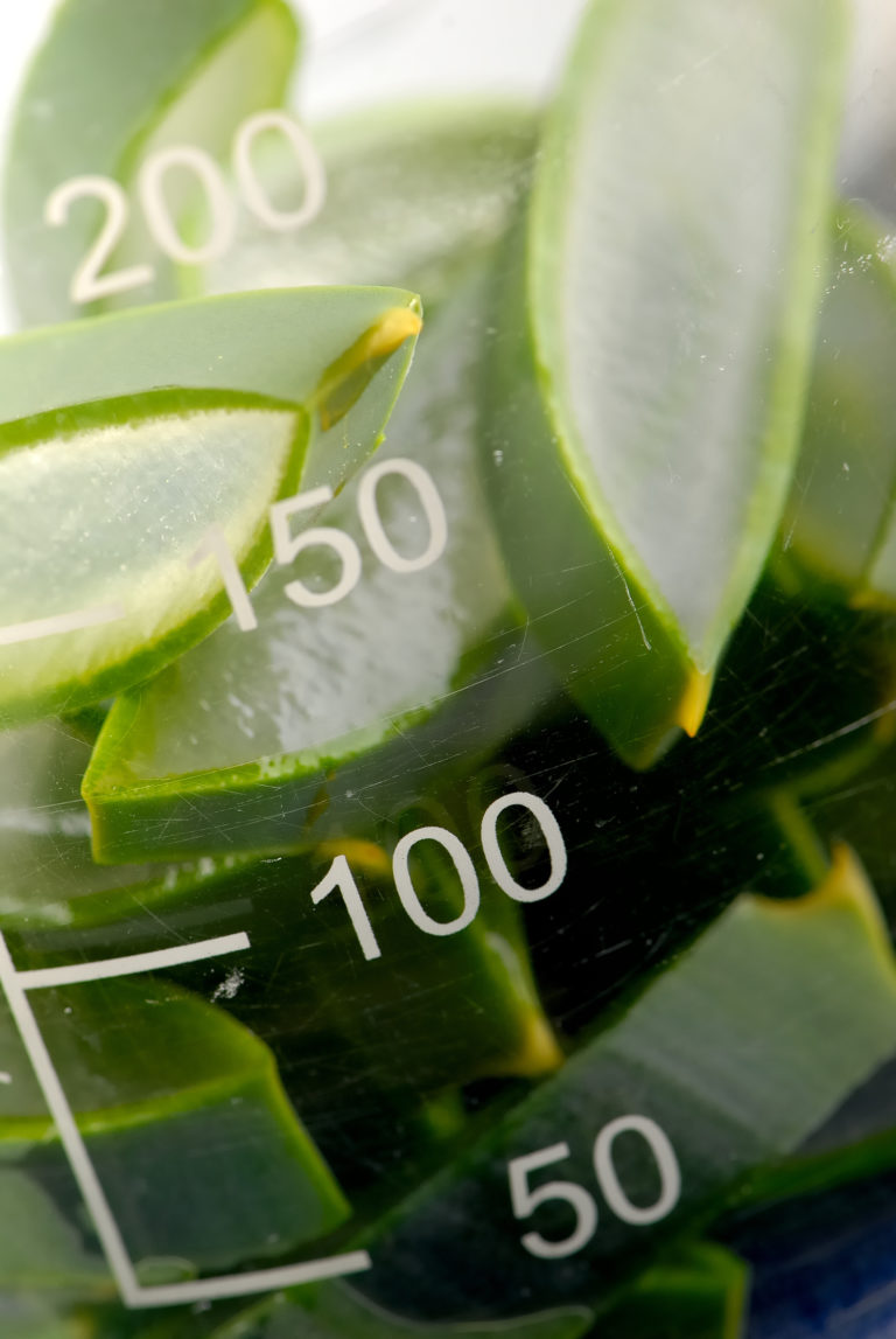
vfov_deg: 13.0
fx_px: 5862
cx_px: 448
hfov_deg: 8.7
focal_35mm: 158
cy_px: 670
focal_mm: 105
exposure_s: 1/400
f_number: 11
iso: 160
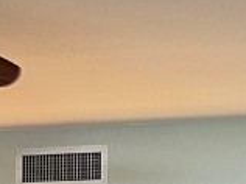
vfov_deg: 8.1
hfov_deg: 11.6
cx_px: 11
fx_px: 1199
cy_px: 432
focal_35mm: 169
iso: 400
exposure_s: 1/60
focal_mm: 5.7
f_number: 1.5
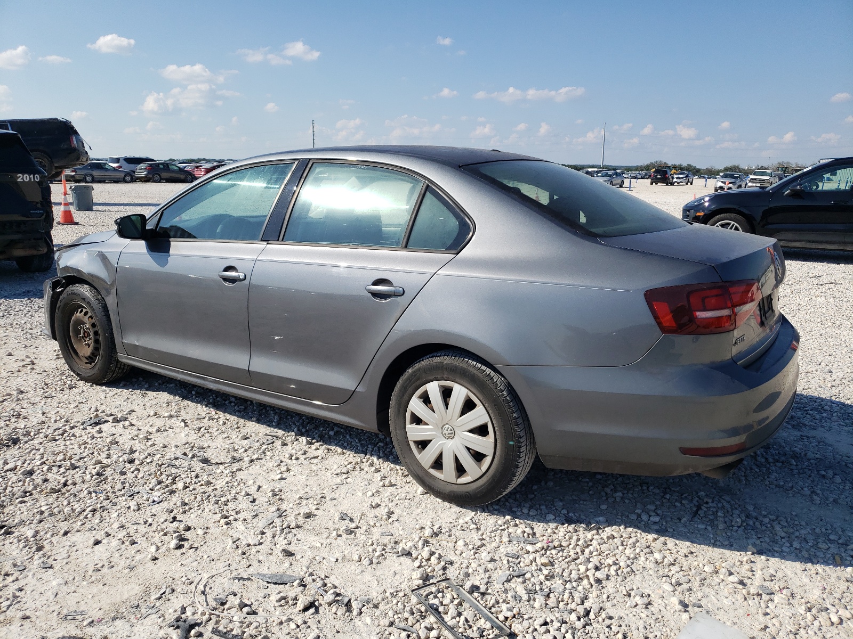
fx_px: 641
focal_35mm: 26
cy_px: 320
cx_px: 426
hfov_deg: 67.3
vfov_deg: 53.1
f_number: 1.5
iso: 50
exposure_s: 1/3333
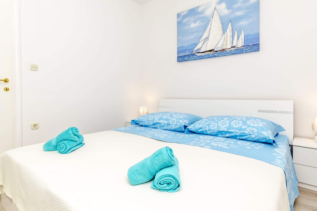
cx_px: 159
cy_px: 95
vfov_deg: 64.4
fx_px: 167
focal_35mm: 19
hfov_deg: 86.9
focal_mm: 10
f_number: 10
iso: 250
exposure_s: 1/80
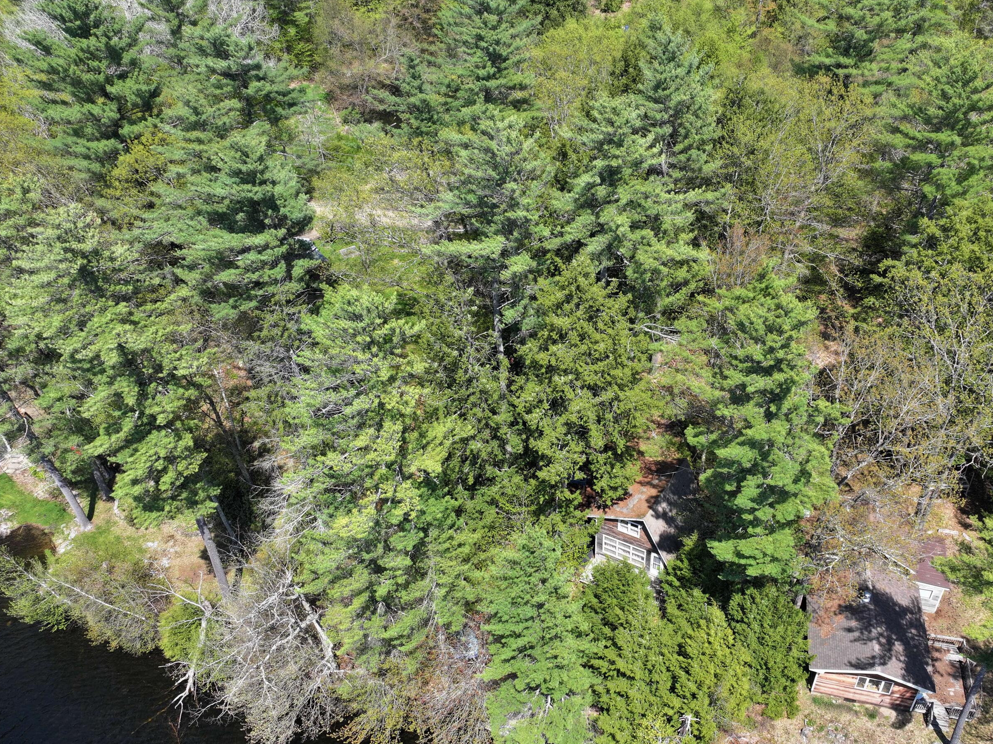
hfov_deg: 59.8
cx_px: 562
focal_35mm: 30
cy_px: 428
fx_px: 860
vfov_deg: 46.6
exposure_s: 1/1250
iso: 100
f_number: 2.8
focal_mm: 12.29
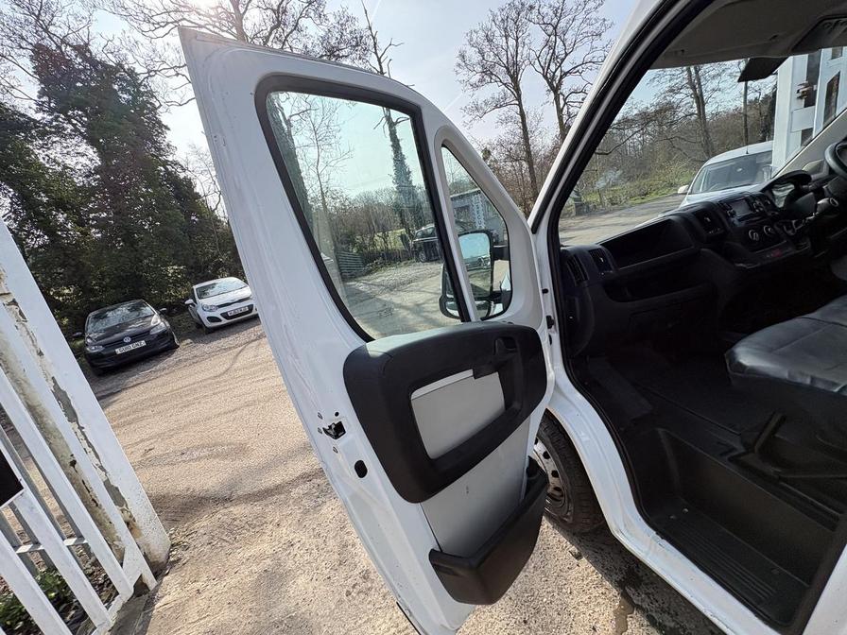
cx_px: 424
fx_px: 343
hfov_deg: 102.1
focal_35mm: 14
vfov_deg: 85.7
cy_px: 318
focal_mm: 2.22
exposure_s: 1/631
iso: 50
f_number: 2.2
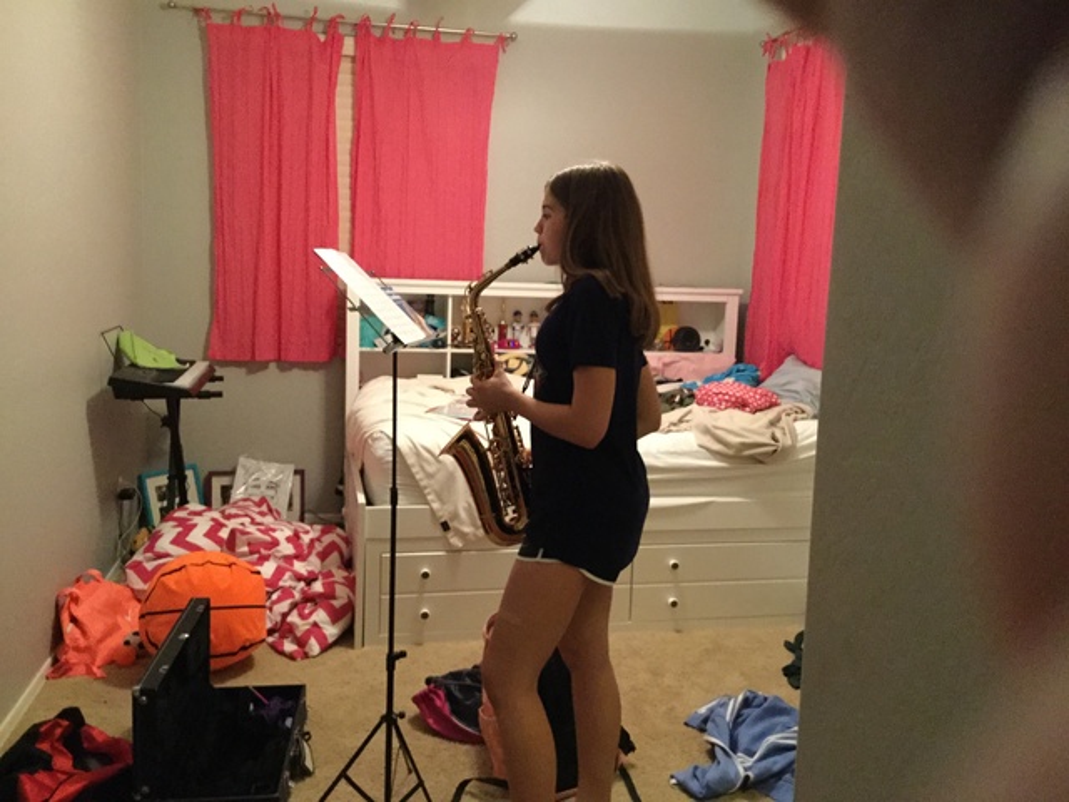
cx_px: 534
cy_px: 401
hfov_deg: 58.4
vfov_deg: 45.4
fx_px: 957
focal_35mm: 31
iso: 640
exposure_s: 1/15
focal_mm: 3.3
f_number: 2.4
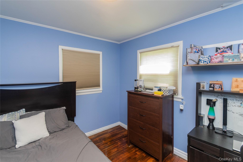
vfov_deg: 77.3
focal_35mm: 15
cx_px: 122
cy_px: 81
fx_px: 101
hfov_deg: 100.4
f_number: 5.6
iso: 1000
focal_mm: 10
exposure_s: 1/60
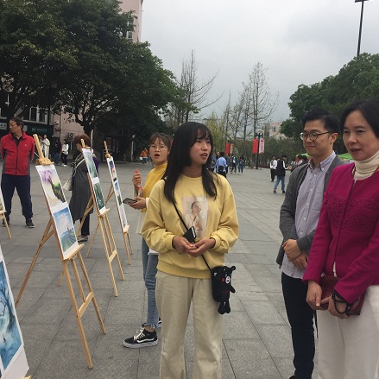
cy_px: 186
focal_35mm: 35
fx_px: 434
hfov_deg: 46.7
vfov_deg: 47.2
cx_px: 243
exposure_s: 1/291
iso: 32
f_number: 2.2
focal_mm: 4.15
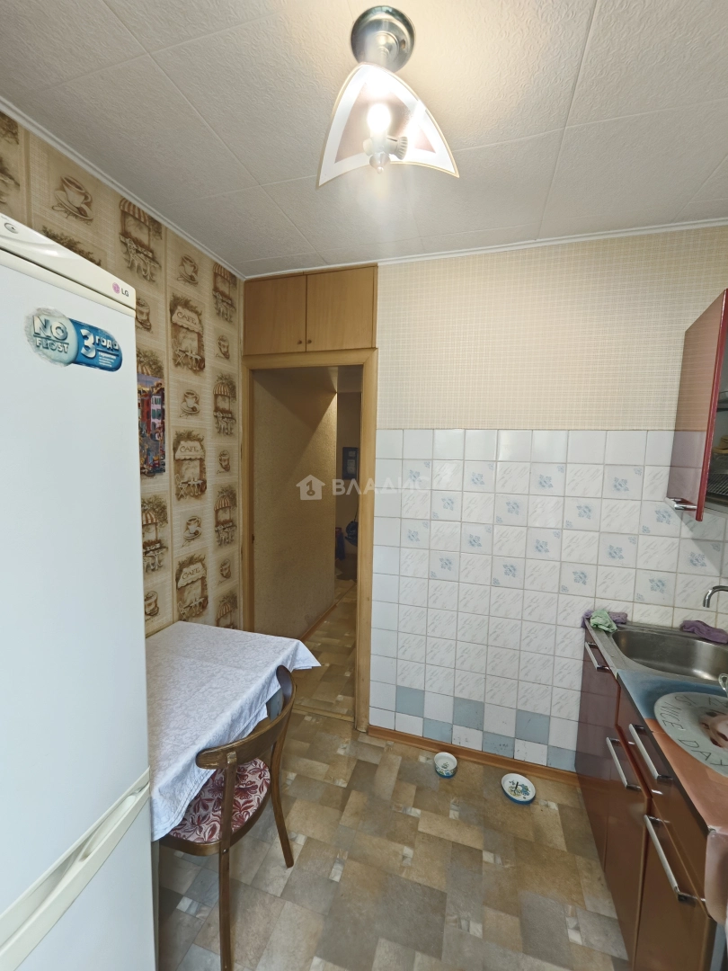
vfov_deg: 102.1
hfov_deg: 85.7
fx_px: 393
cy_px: 486
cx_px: 364
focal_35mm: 14
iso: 800
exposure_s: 1/33.3
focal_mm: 2.16
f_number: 2.2
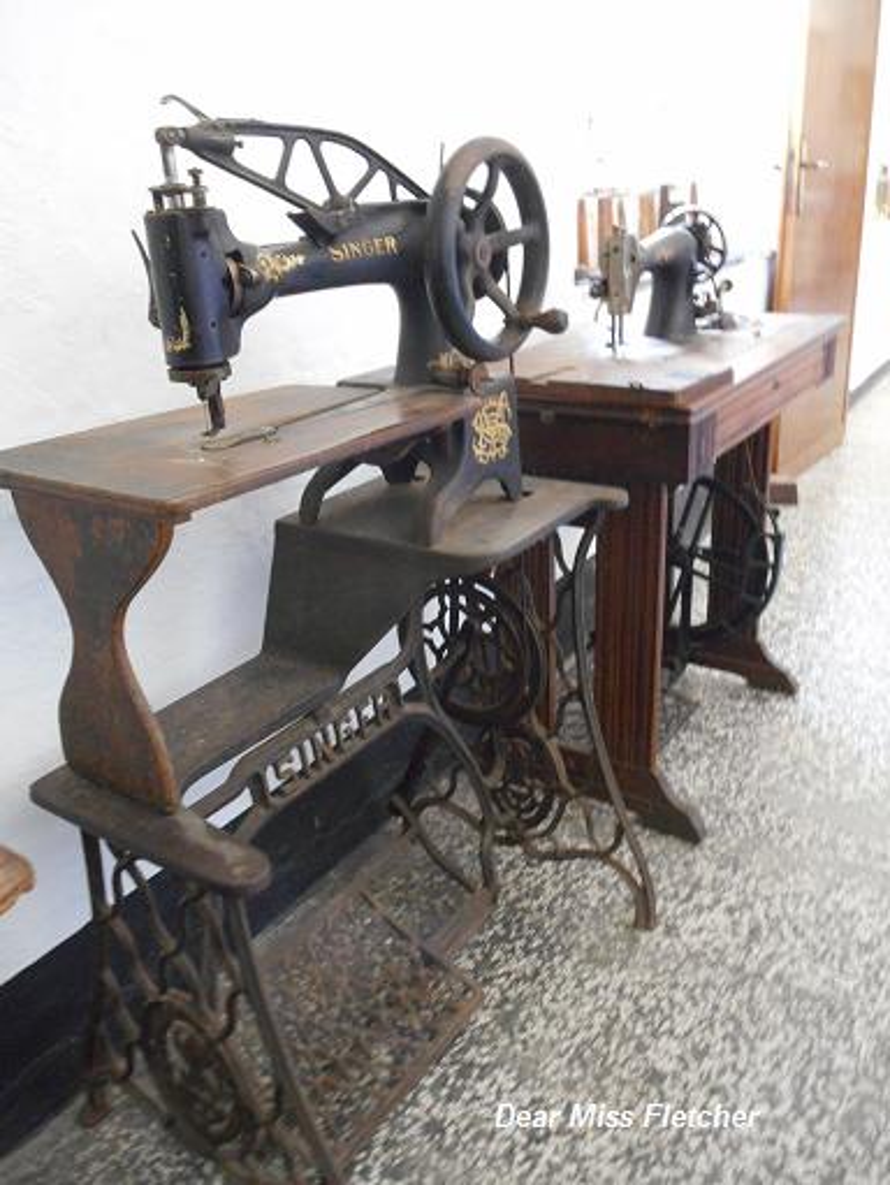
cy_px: 592
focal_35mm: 29
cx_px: 445
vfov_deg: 61.6
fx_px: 993
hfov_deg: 48.3
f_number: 4
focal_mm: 5.2
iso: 560
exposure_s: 1/8
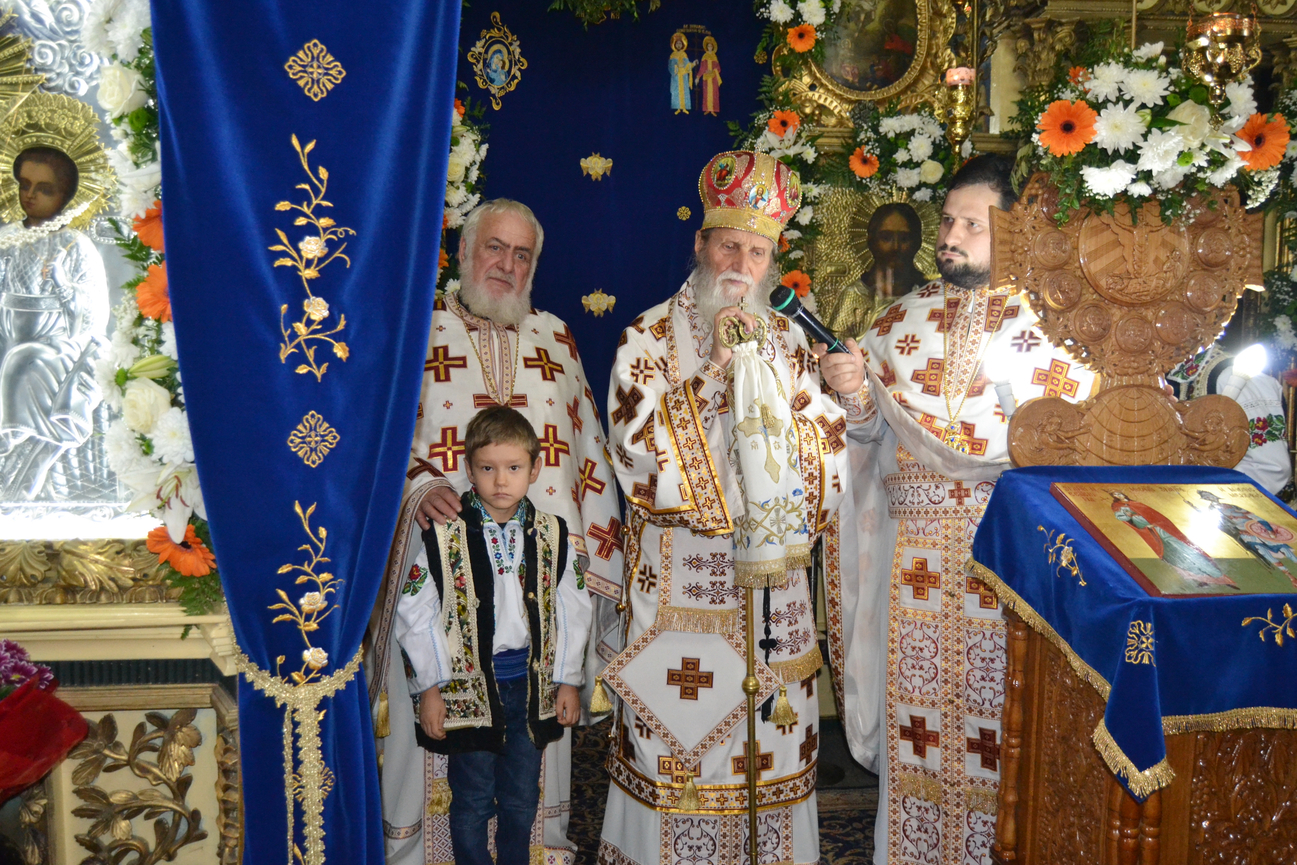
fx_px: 1027
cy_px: 432
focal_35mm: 28
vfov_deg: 45.7
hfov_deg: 64.6
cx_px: 648
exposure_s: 1/60
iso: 2000
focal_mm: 19
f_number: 3.5
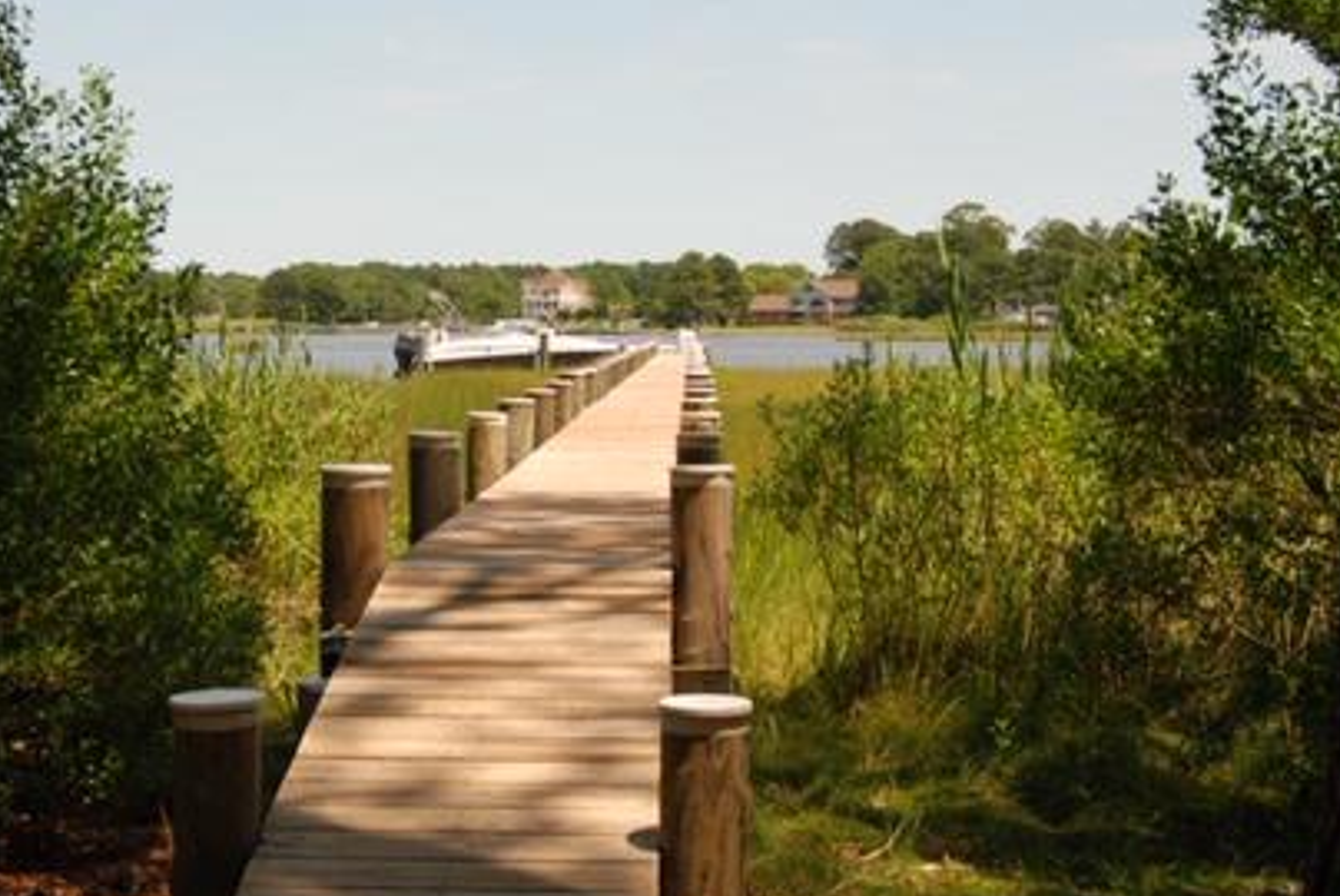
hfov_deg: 26.5
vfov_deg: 17.9
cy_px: 269
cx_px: 491
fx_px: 2831
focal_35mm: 76
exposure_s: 1/250
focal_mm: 32
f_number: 8
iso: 125
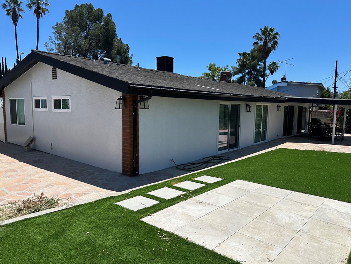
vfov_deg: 54.9
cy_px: 136
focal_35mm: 25
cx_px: 182
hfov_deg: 69.4
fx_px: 253
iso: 80
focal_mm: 6.86
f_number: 1.78
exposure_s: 1/7042
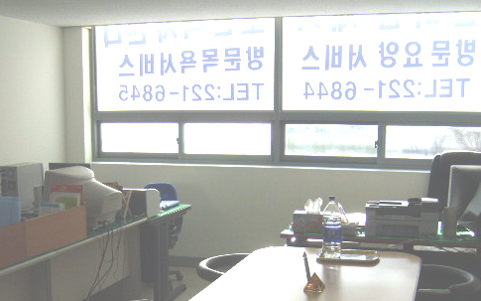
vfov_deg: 26.0
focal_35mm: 49
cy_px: 223
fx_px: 642
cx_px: 211
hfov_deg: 41.0
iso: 50
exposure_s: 1/350
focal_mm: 5.8
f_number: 2.8
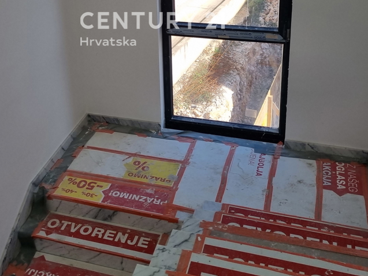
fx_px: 521
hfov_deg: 38.8
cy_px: 29
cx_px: 153
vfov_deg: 28.6
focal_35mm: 49
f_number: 1.8
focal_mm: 5.4
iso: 50
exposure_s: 1/410
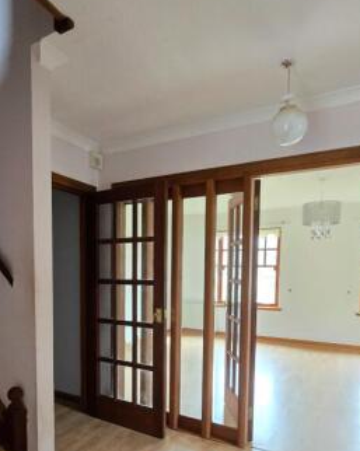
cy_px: 285
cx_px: 139
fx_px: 307
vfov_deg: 71.3
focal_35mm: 23
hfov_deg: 60.2
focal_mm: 2.2
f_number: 2.2
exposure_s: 1/33.3
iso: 1250
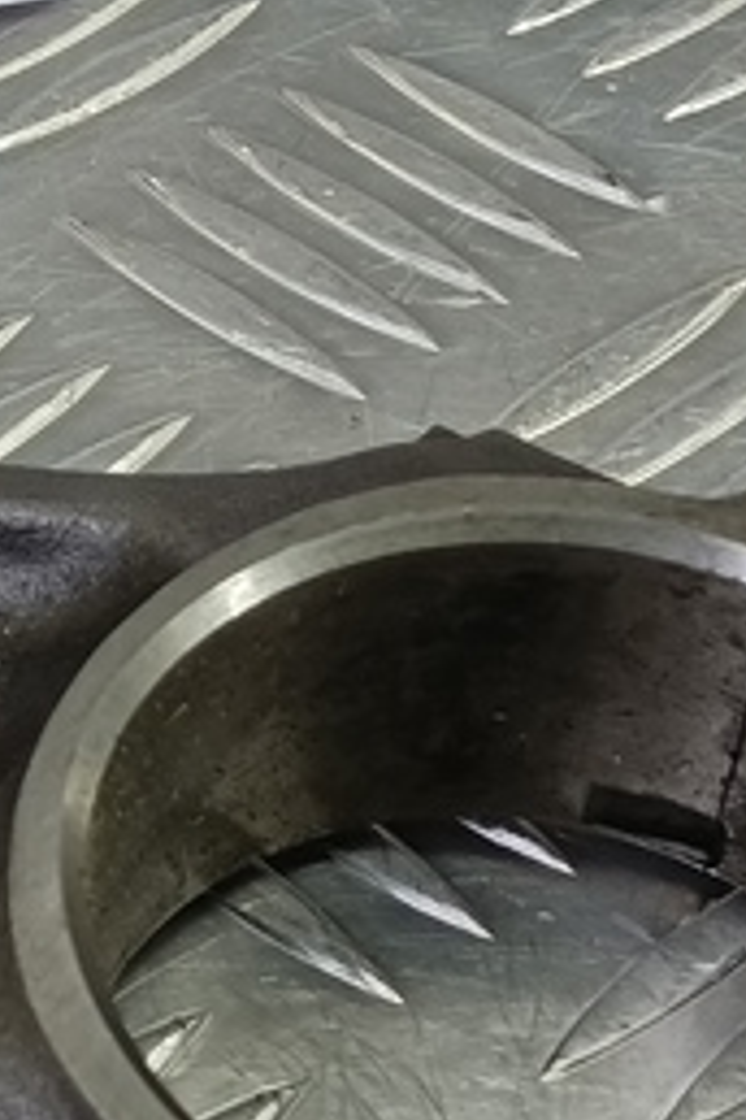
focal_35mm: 95
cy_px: 660
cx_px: -91
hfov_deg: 14.1
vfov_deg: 21.4
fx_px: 2953
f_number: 1.6
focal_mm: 4.11
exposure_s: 1/50
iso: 151
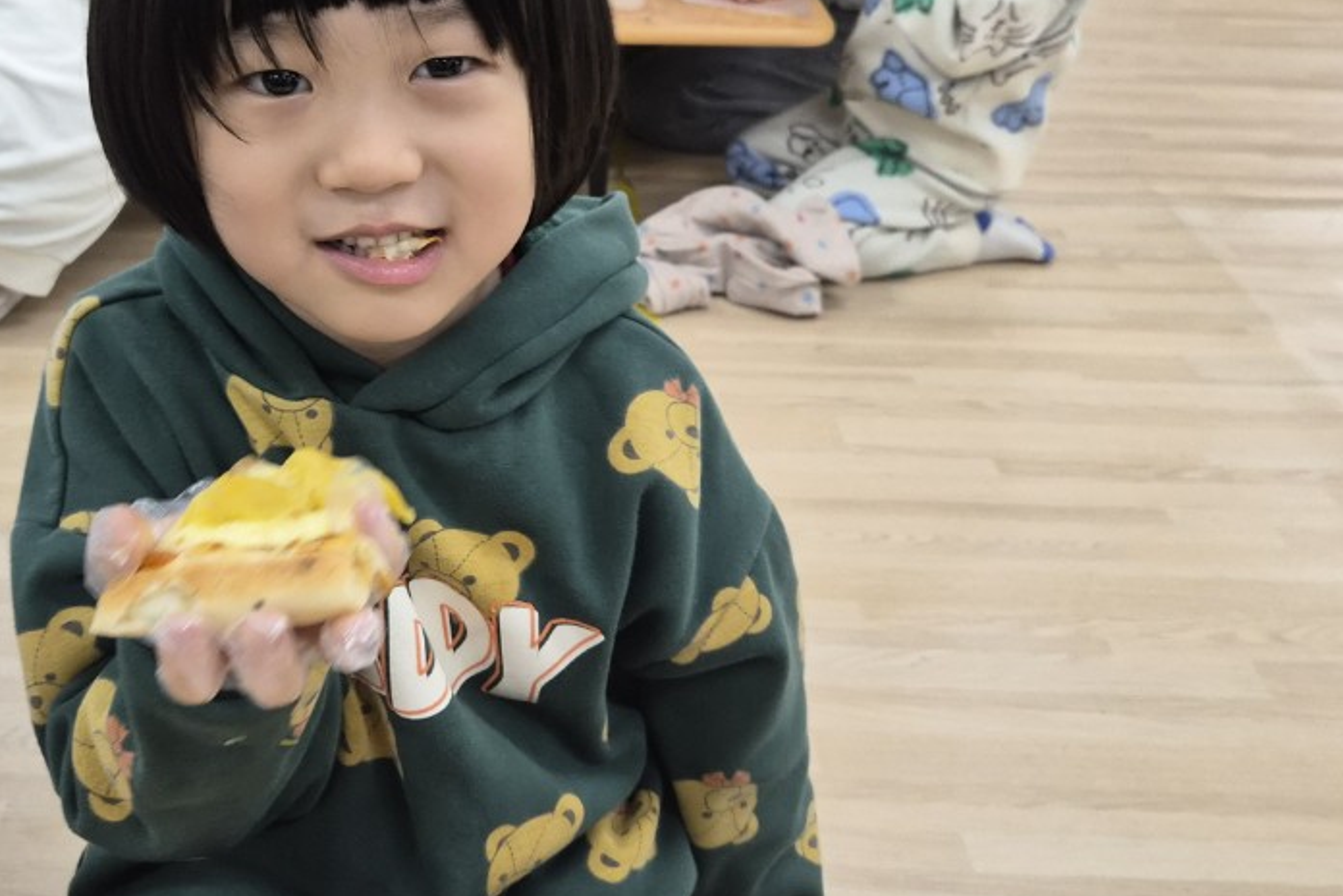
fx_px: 1641
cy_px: 303
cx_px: 448
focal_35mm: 44
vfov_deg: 30.3
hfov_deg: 43.9
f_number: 1.8
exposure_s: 1/120
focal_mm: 5.4
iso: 200
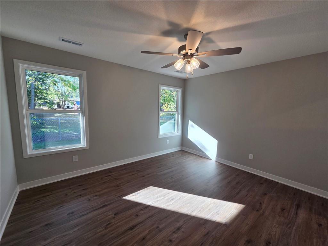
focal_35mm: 13
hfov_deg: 106.2
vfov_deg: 89.9
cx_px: 164
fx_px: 123
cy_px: 123
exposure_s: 1/120
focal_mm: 2.2
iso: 80
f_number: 2.2
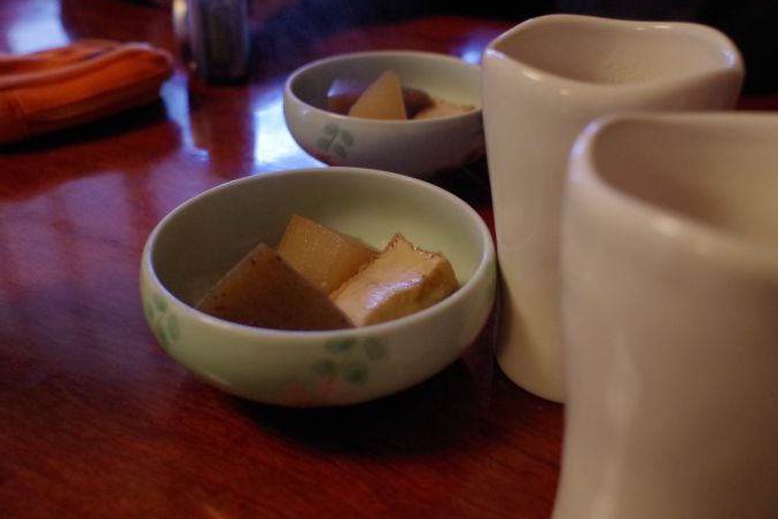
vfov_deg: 41.1
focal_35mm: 32
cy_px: 262
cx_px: 395
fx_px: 692
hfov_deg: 58.7
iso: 3200
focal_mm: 21
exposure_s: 1/45
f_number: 4
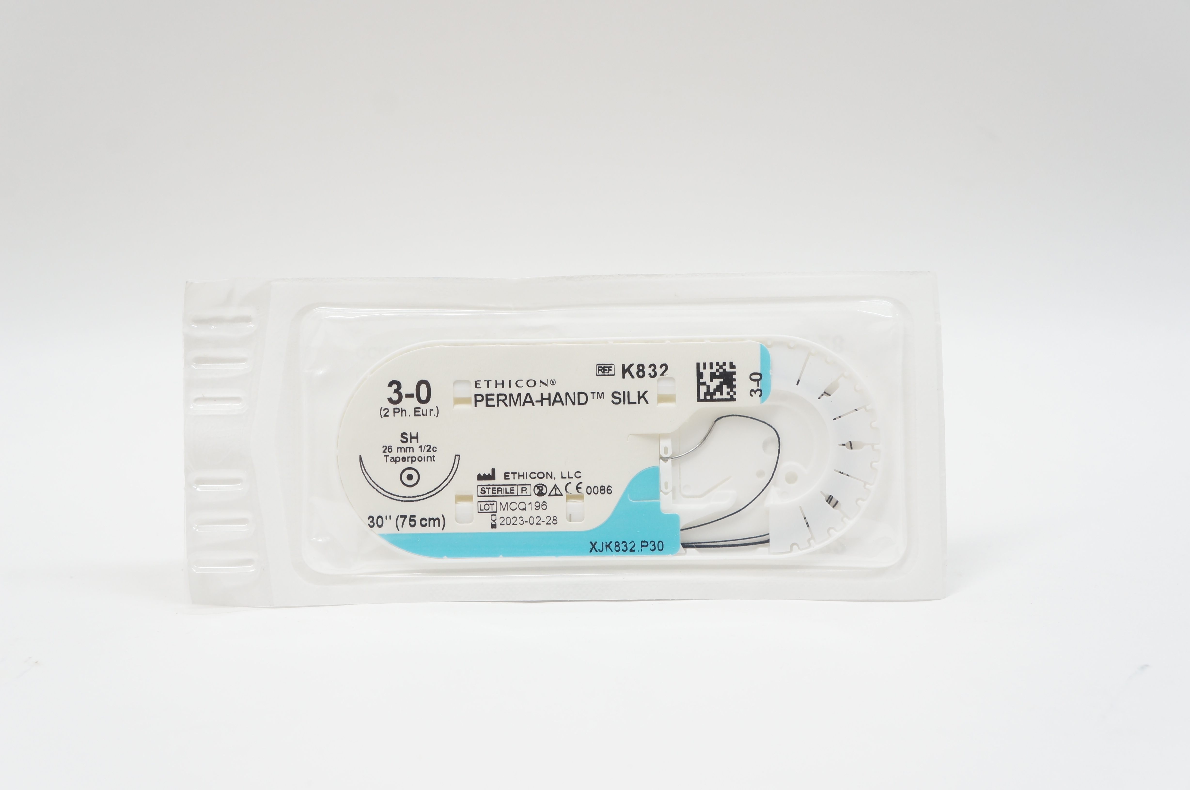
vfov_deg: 28.0
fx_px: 1585
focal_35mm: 48
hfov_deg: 41.2
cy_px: 395
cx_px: 595
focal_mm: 32
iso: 400
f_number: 7.1
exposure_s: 1/40
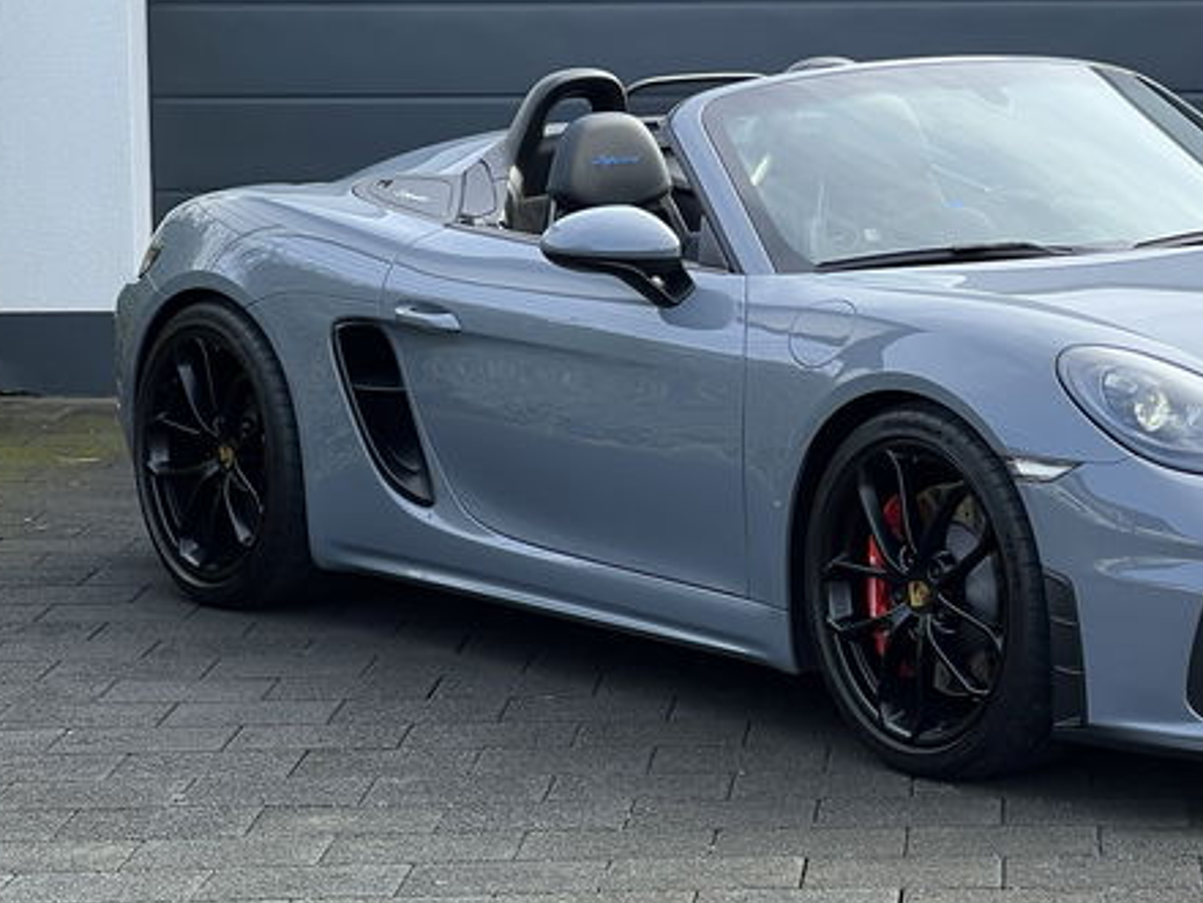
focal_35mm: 134
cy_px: 251
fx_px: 4658
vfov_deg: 11.1
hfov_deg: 14.6
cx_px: 963
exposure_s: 1/166
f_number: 2.8
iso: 32
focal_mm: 9
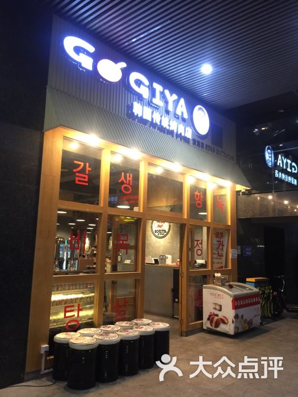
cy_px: 198
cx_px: 149
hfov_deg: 48.2
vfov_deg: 61.7
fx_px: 333
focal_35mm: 29
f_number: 2.2
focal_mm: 4.15
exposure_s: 1/17
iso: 80
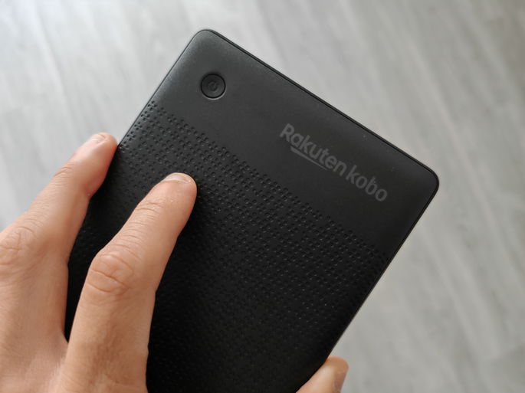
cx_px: 262
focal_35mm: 26
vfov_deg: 53.0
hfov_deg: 67.3
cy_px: 196
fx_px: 394
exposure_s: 1/100
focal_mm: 5.4
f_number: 1.6
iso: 200
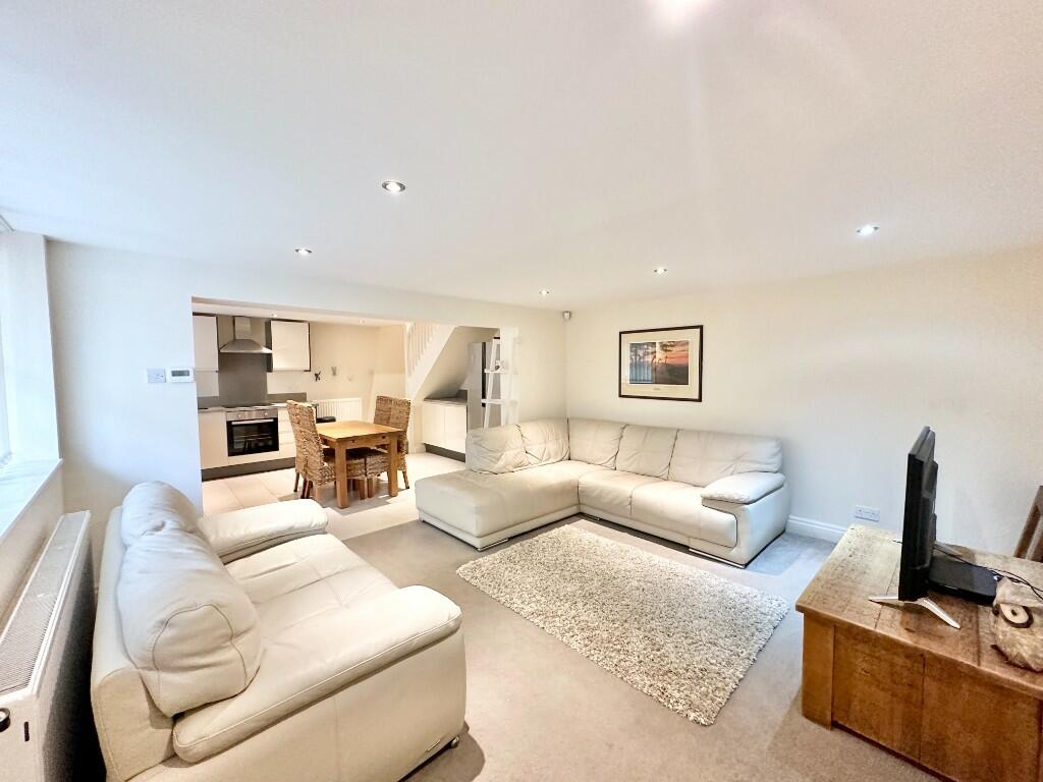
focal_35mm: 14
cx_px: 522
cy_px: 391
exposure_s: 1/50
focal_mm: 2.22
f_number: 2.2
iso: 320
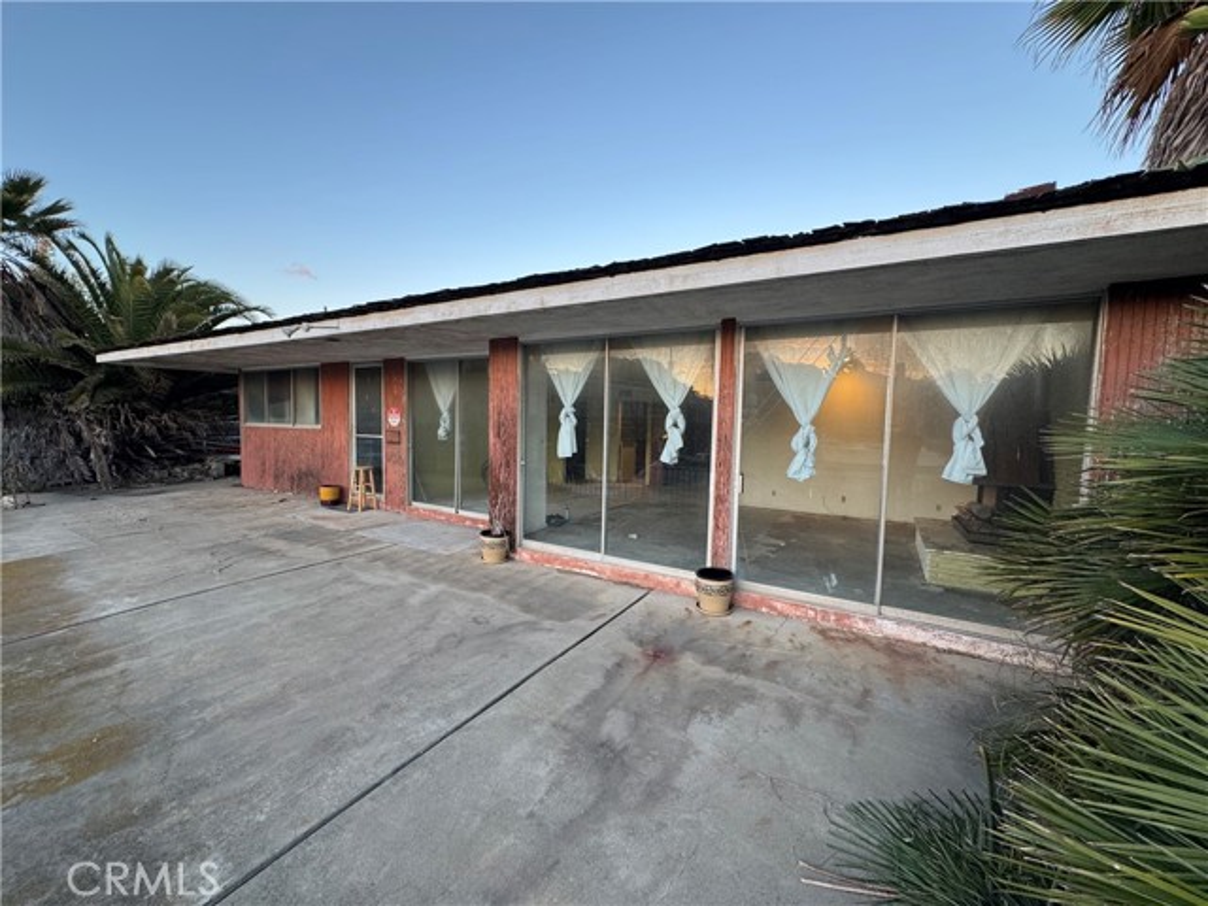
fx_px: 489
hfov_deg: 102.1
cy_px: 453
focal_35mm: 14
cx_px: 604
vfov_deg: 85.7
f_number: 2.2
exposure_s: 1/120
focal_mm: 2.22
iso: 125
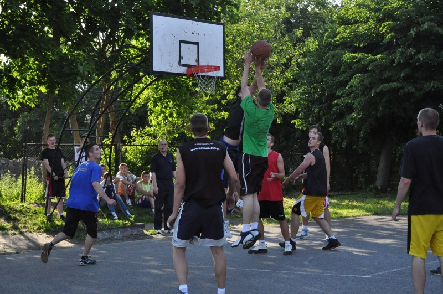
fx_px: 829
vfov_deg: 20.1
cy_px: 147
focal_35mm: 68
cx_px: 222
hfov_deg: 29.9
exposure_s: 1/2000
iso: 2000
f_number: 5.6
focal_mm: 45
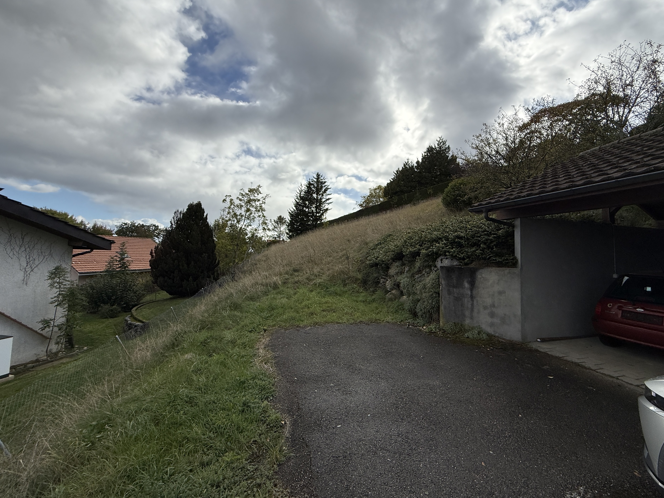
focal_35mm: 15
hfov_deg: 98.1
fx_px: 288
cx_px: 351
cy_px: 234
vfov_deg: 81.7
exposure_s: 1/3125
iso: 50
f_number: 2.2
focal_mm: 2.22
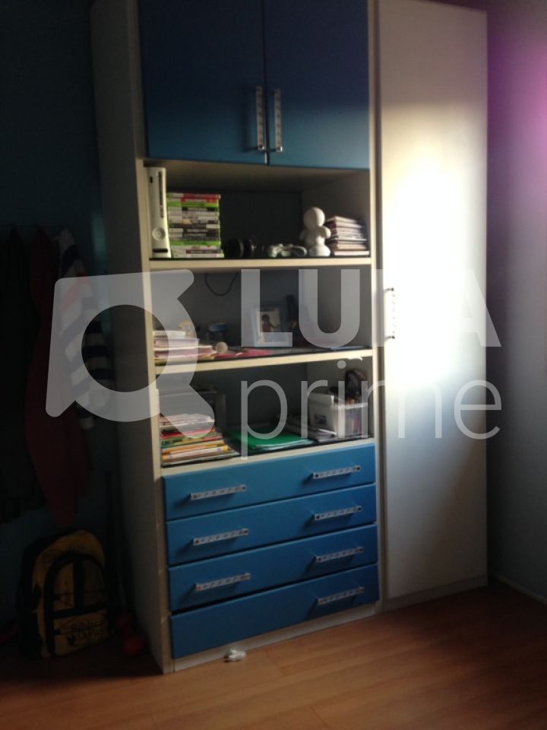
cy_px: 365
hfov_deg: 42.9
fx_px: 695
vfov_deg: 55.4
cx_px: 274
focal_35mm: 33
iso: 80
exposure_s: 1/20
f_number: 2.4
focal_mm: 4.12
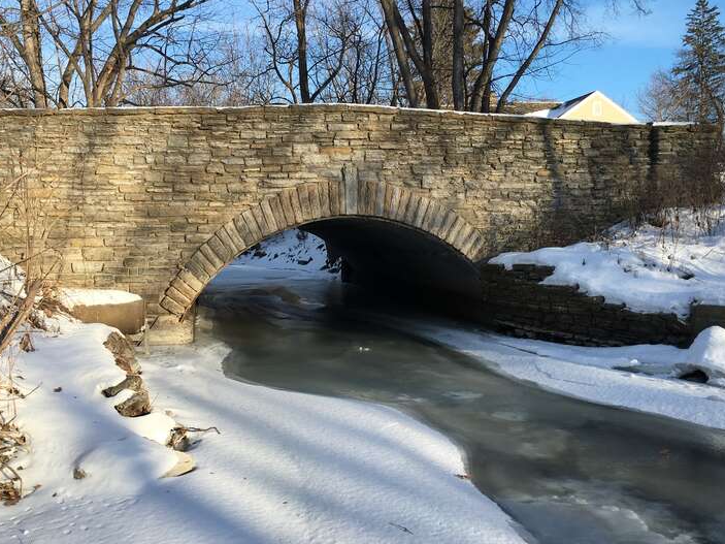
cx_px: 349
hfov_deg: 55.3
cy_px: 259
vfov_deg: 42.9
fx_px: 691
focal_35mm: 33
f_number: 2.2
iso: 25
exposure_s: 1/732
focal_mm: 4.15
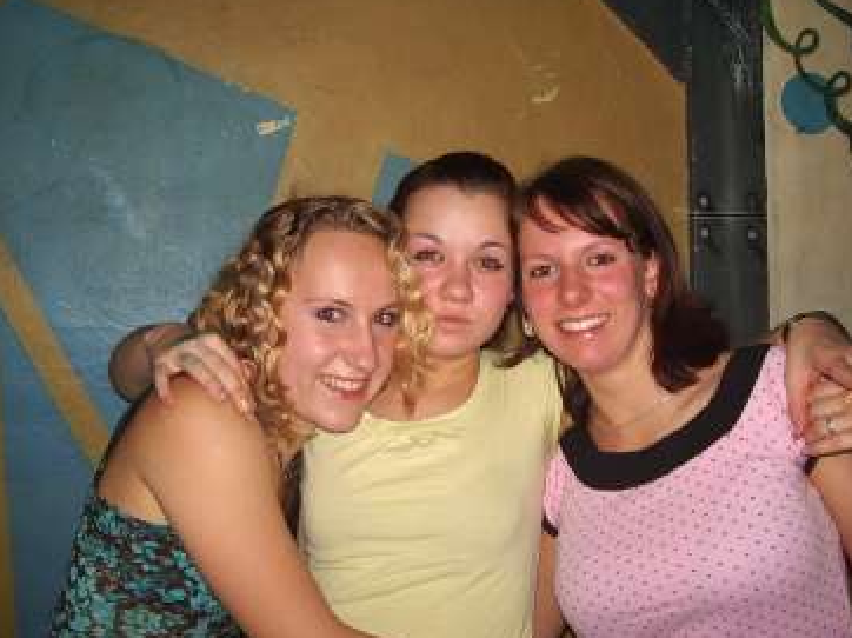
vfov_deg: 34.3
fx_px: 1033
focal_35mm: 42
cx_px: 428
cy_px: 323
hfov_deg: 44.8
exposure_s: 1/40
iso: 100
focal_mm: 5.8
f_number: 2.6
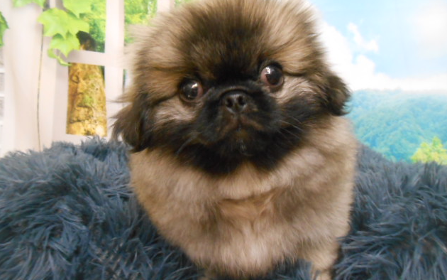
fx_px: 341
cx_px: 225
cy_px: 122
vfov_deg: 44.5
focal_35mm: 28
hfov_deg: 66.5
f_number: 3.5
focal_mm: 4.6
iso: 800
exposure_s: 1/25
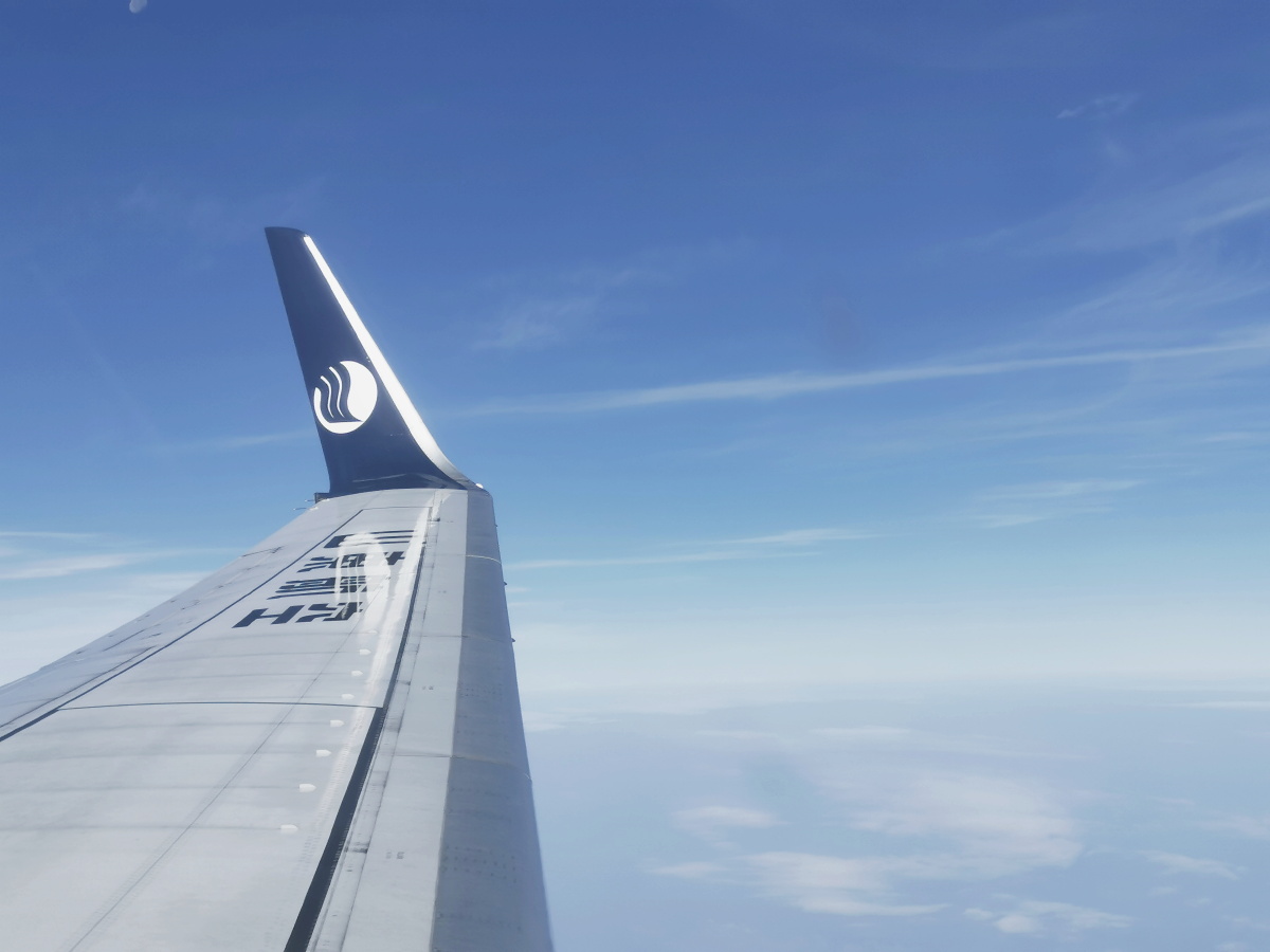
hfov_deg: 36.2
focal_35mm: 53
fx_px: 1944
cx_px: 635
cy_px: 476
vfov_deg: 27.5
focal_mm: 5.58
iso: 50
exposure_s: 1/4525
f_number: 1.8
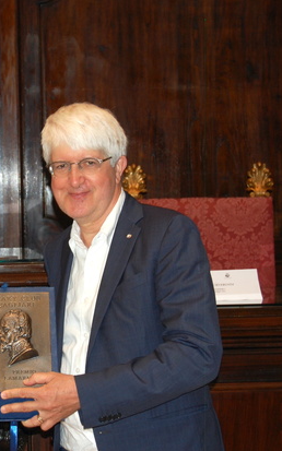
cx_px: -2
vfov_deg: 18.8
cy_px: 226
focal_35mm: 111
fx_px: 1365
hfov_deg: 11.7
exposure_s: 1/60
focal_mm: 48
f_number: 5.6
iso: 400
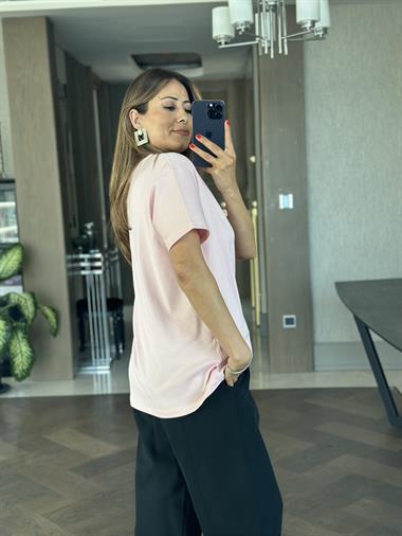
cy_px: 268
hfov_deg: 30.3
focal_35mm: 48
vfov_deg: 39.6
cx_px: 201
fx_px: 743
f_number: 1.78
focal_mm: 6.86
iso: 125
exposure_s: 1/121
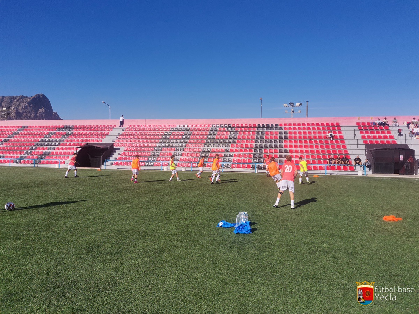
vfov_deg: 53.1
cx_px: 210
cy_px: 157
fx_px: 315
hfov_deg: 67.3
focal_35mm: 26
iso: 50
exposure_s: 1/3030
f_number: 1.8
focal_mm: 4.75
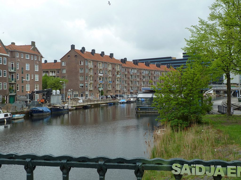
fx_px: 334
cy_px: 90
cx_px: 120
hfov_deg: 39.7
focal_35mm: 48
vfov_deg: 30.2
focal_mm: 7.9
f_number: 4
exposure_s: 1/125
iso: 80
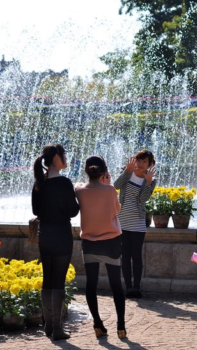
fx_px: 1171
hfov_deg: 9.6
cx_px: 82
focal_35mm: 126
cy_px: 175
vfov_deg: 17.0
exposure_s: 1/500
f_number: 5.6
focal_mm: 80
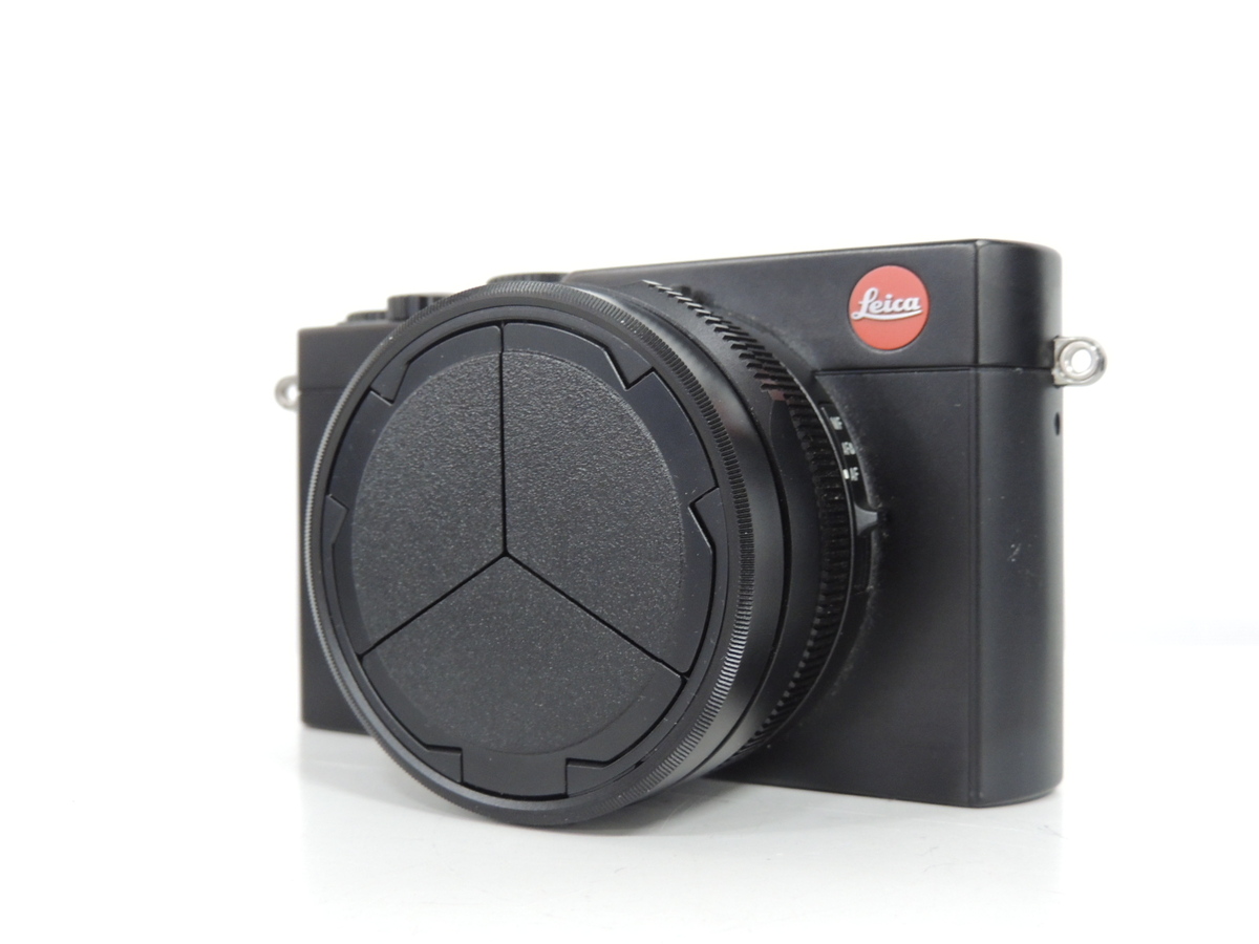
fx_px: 1455
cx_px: 630
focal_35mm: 40
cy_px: 472
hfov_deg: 46.8
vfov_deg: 36.0
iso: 400
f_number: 3.3
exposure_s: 1/15
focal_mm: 7.1
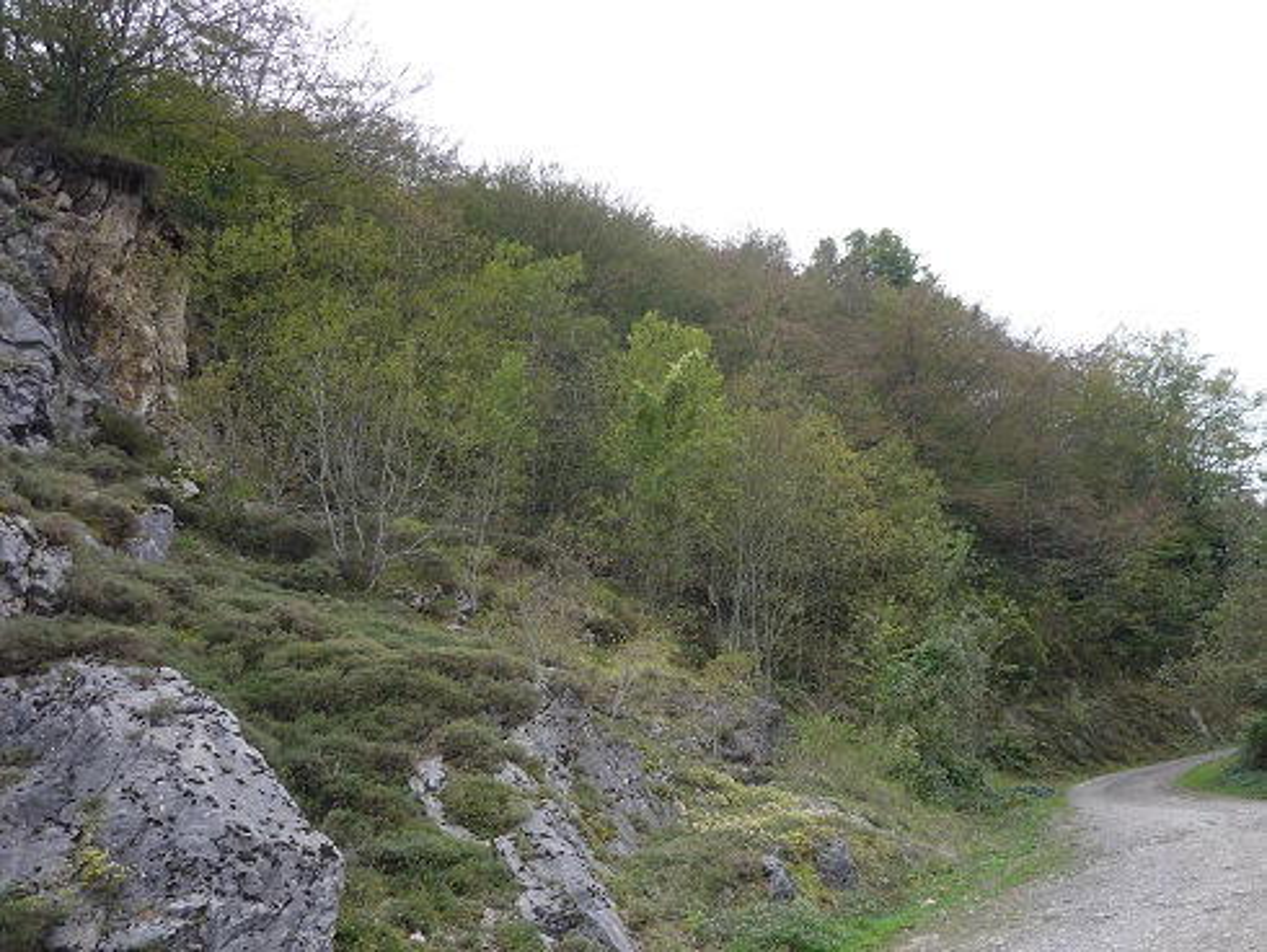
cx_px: 634
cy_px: 476
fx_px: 1208
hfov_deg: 55.3
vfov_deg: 43.0
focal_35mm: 33
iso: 100
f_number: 2.8
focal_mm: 5.5
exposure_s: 1/125
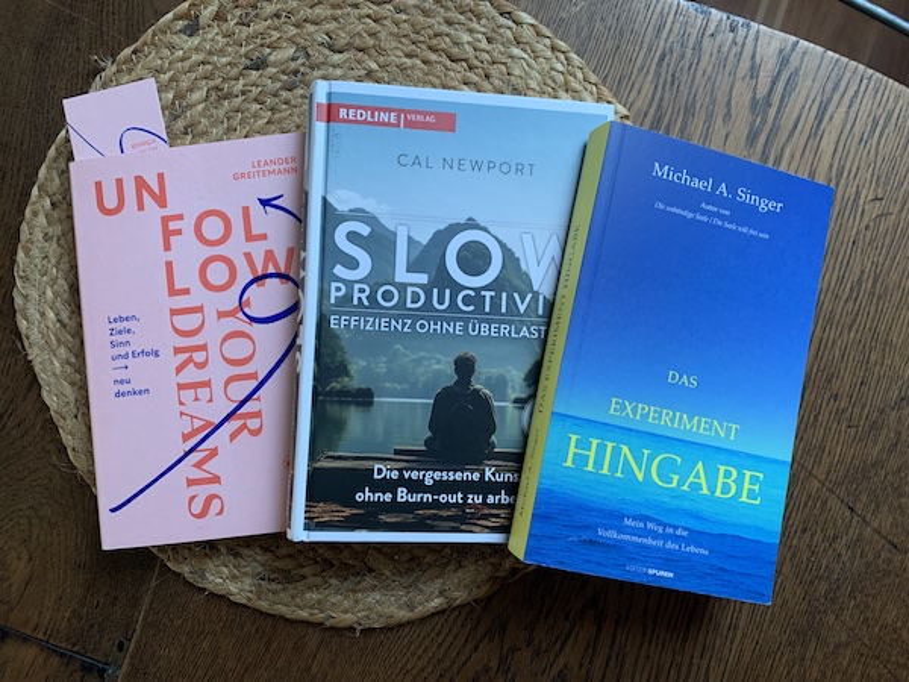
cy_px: 341
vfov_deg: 53.1
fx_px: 683
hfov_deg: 67.3
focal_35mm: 26
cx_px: 454
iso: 250
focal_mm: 4.25
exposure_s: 1/60
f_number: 1.8
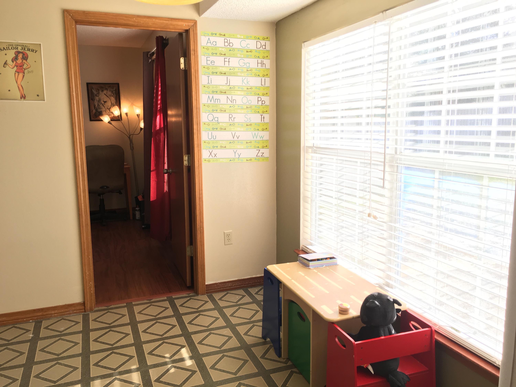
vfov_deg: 48.2
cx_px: 258
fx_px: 432
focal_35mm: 29
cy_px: 194
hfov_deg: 61.7
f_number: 2.2
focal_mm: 4.15
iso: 40
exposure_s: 1/120
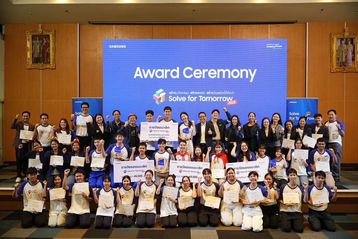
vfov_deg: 37.9
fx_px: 348
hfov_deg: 54.4
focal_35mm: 35
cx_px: 179
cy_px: 120
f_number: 2.8
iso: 400
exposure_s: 1/60
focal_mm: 35
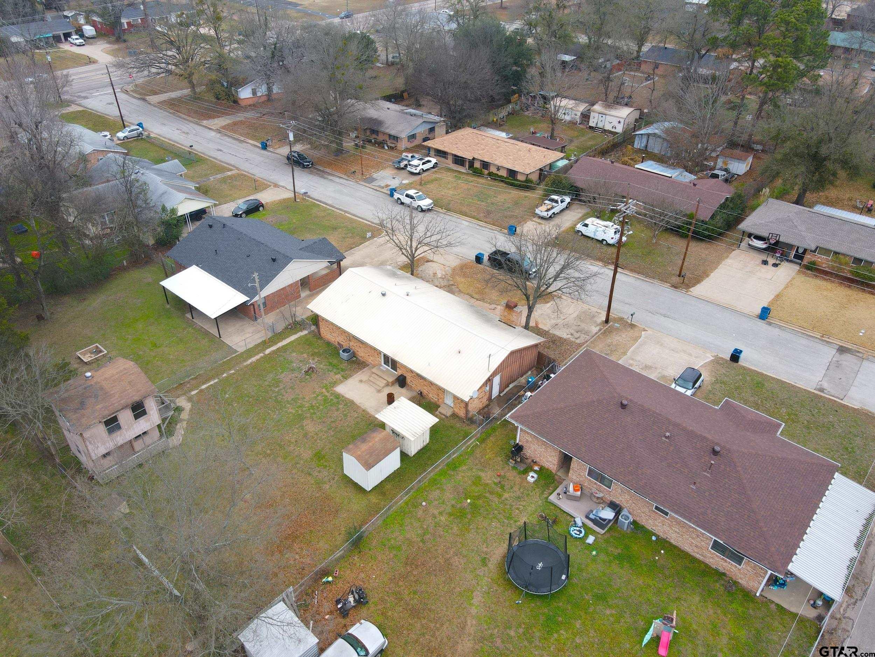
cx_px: 438
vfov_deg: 56.8
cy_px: 328
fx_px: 607
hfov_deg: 71.6
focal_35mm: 24
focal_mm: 4.5
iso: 100
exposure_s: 1/120
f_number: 2.8
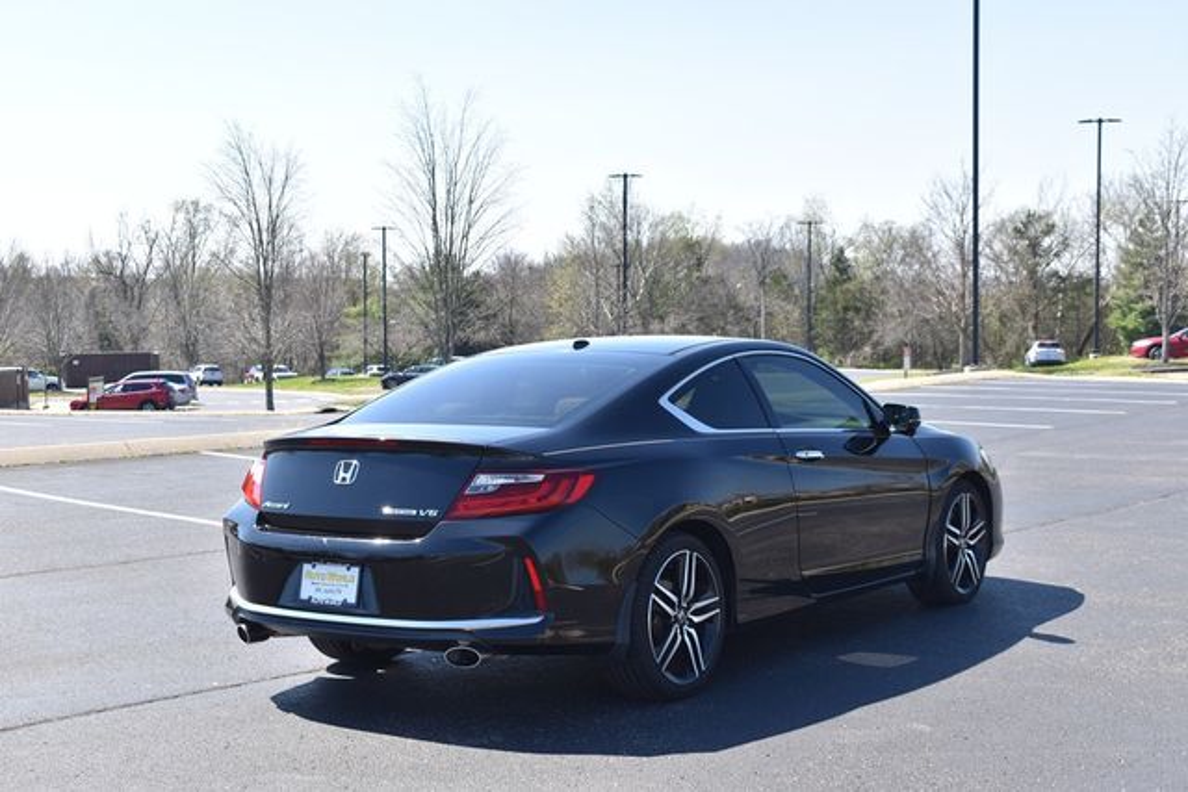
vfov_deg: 25.8
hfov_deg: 37.8
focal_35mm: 52
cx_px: 594
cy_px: 396
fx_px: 1733
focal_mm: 35
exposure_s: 1/250
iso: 180
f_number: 8
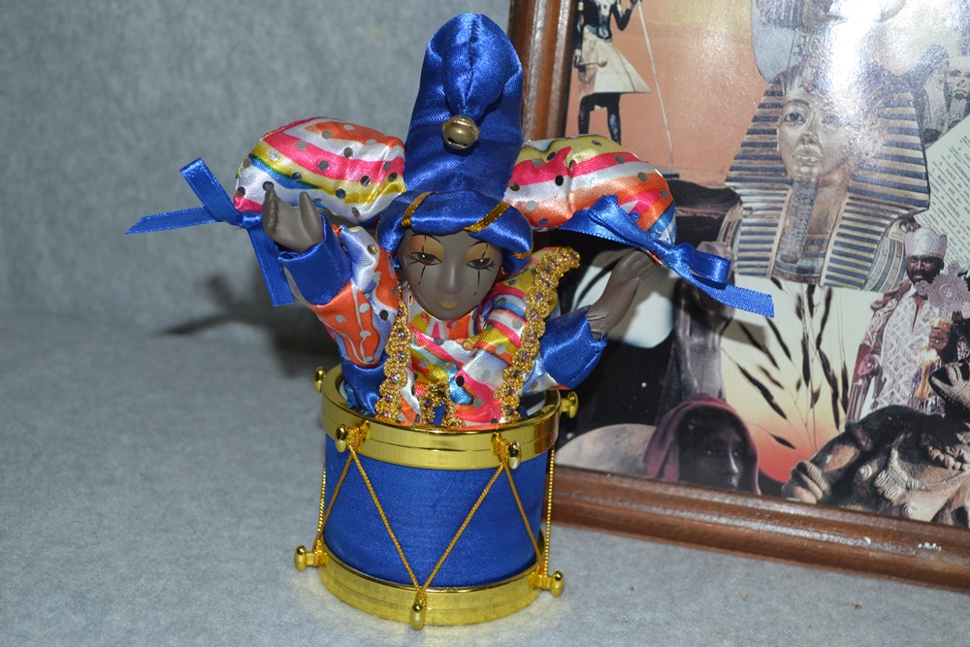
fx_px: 1415
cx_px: 485
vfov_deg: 25.8
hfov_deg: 37.8
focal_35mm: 52
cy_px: 324
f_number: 5
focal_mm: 35
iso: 1100
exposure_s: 1/60
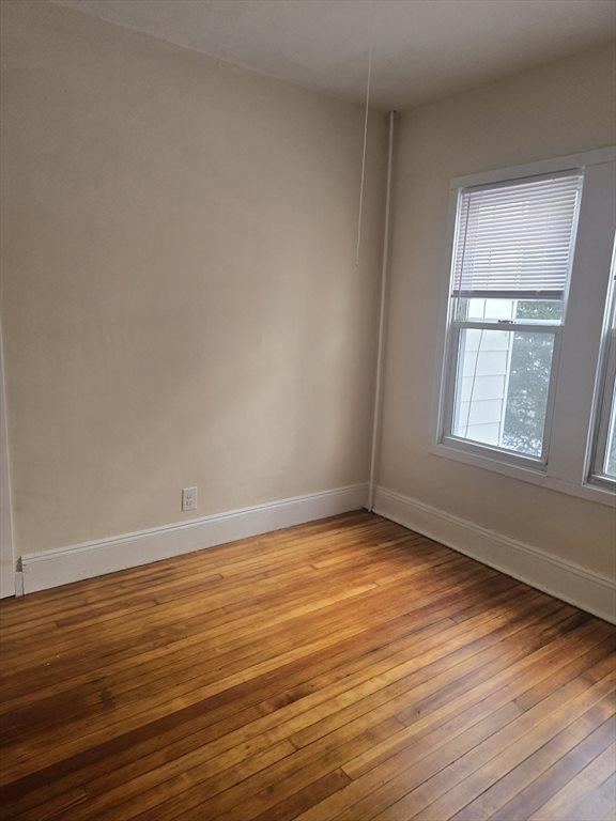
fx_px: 546
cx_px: 308
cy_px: 410
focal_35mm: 23
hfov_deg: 58.9
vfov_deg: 73.9
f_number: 1.7
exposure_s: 1/120
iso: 80
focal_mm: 6.3
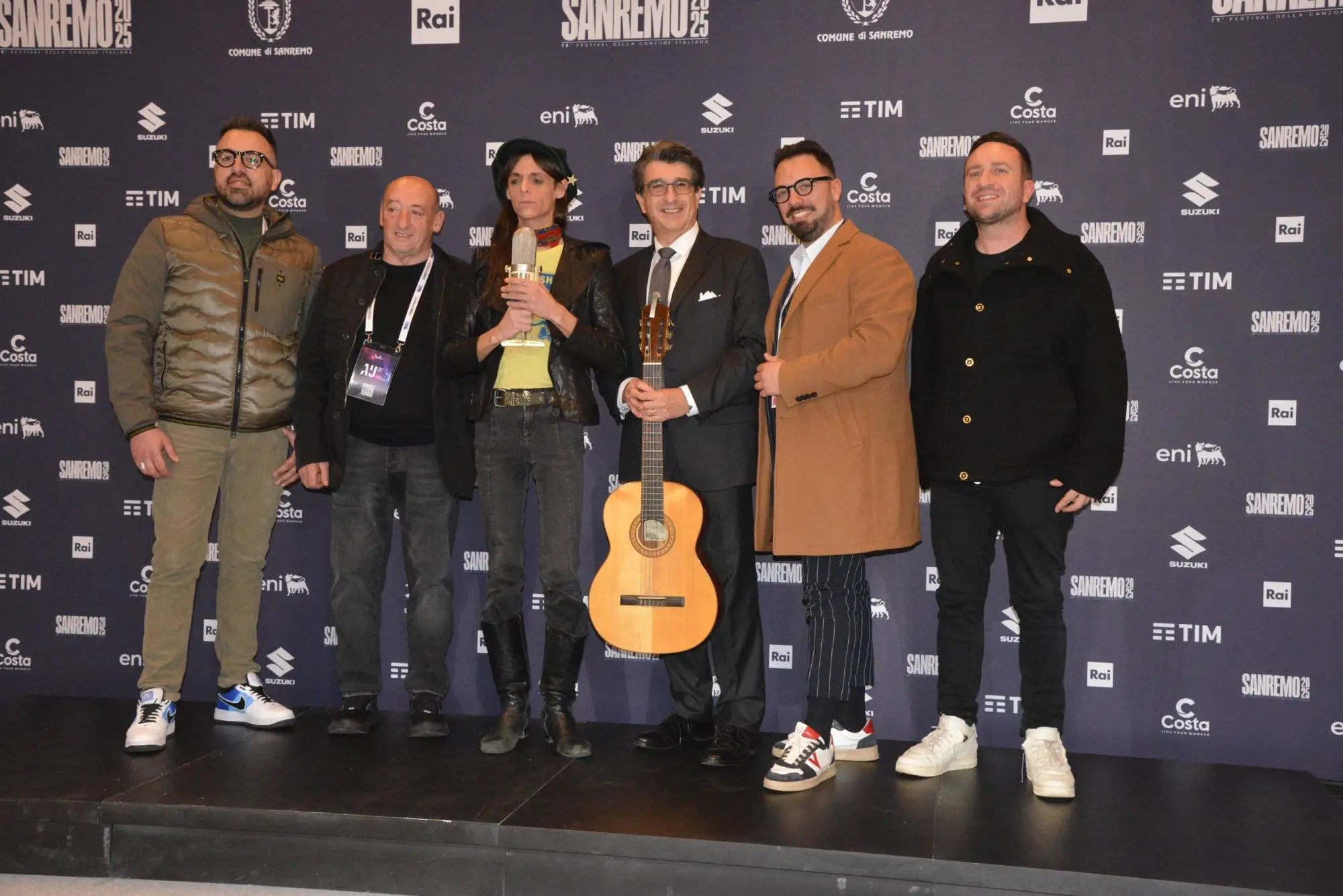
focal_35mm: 40
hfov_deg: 48.4
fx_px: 1493
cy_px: 448
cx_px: 672
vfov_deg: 33.4
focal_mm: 40
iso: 6400
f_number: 8
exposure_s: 1/200
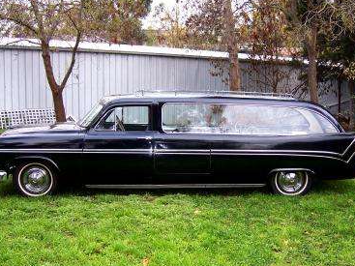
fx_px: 451
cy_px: 153
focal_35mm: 44
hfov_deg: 43.0
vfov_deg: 32.8
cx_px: 183
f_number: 2.8
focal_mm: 6.2
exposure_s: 1/80
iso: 125
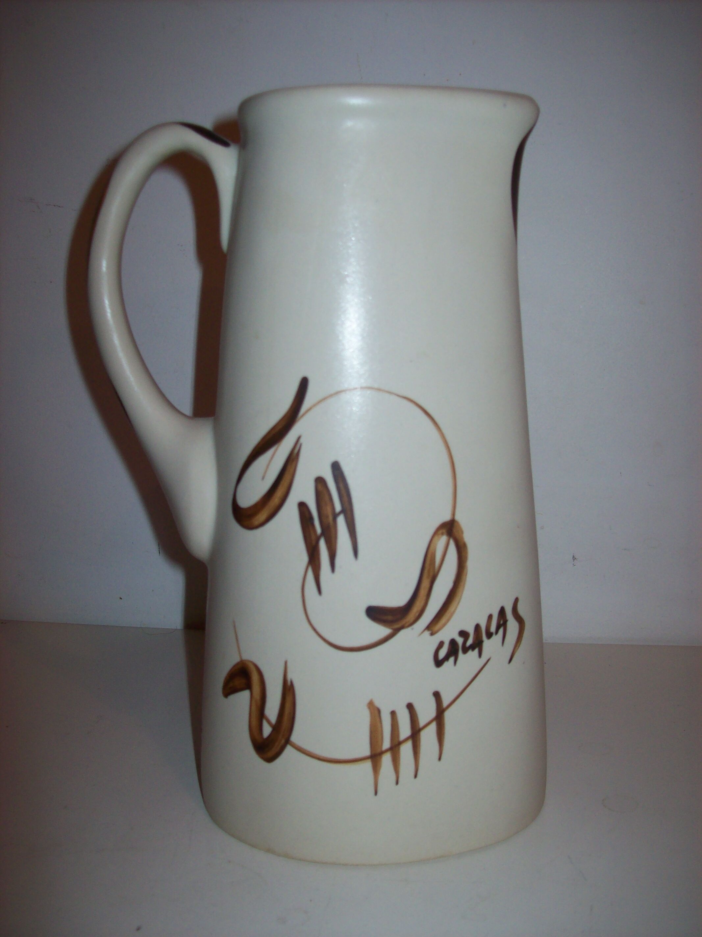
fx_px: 974
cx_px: 351
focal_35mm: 36
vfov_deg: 51.4
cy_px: 468
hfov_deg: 39.6
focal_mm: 6
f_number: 2.7
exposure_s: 1/64
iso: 80
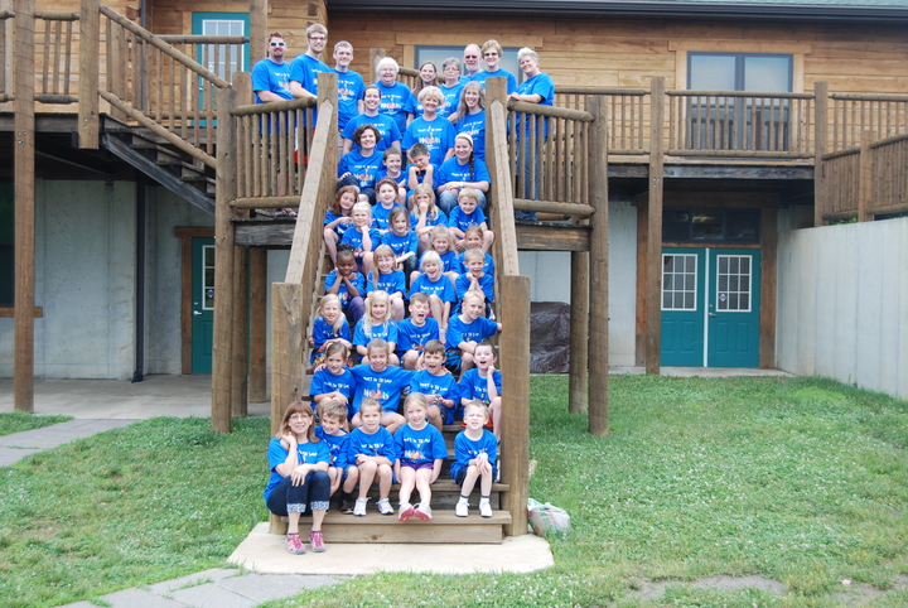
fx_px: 1212
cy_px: 304
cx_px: 454
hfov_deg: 41.1
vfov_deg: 28.2
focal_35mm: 48
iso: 125
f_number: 5.6
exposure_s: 1/125
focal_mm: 32
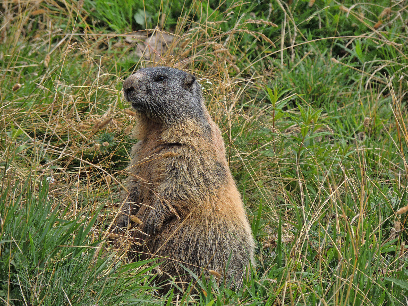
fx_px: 6483
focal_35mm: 550
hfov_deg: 3.6
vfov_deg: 2.7
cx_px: 204
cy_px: 153
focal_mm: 98.1
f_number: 4.9
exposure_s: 1/250
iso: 140
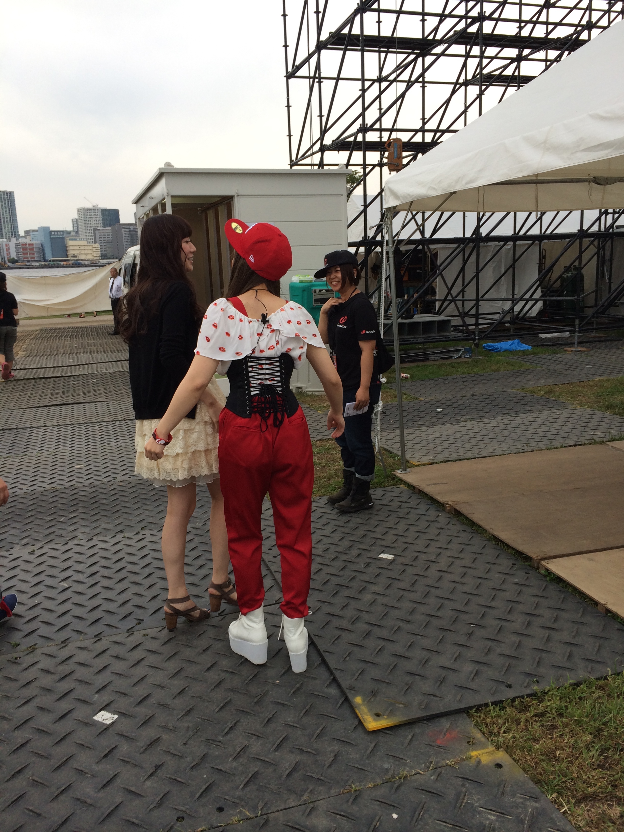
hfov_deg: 46.8
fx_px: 721
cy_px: 416
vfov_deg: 60.0
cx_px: 312
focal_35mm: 30
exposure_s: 1/127
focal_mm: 4.12
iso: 32
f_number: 2.2
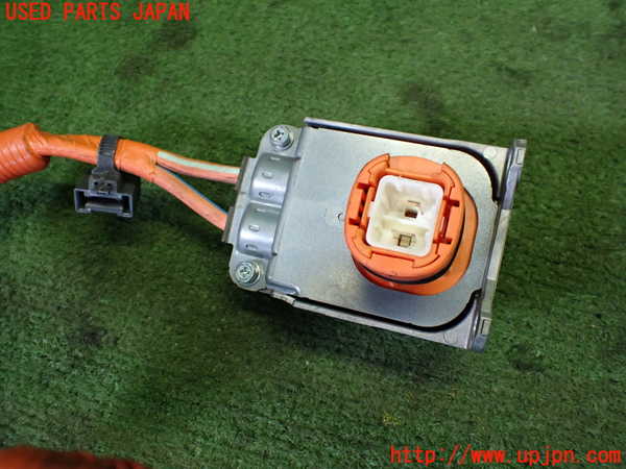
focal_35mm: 30
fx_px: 543
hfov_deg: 60.0
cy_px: 234
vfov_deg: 46.8
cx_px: 313
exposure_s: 1/125
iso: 400
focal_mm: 5.4
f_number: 2.3
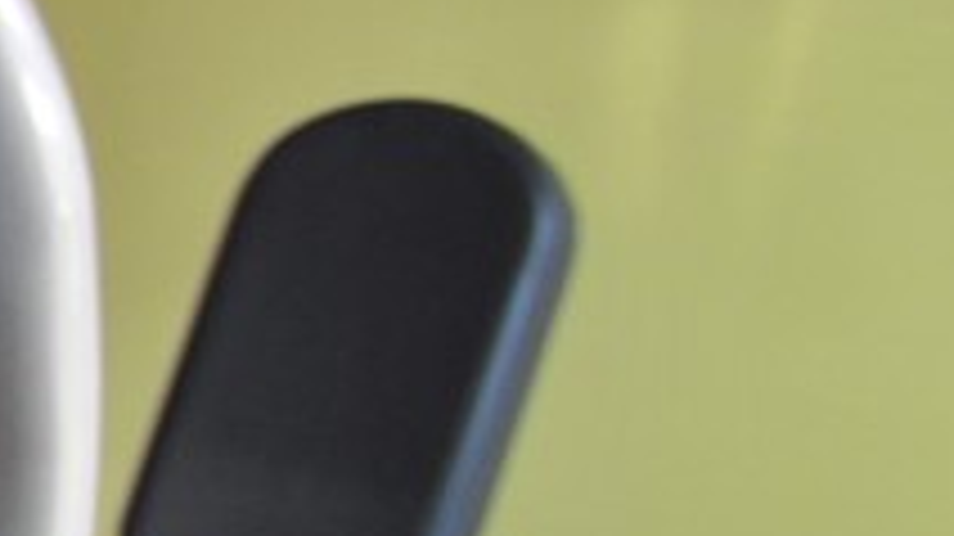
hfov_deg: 15.5
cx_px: -1258
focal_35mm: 85
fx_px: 2149
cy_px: 171
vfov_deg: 14.2
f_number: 3.5
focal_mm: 10
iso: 200
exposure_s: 1/80
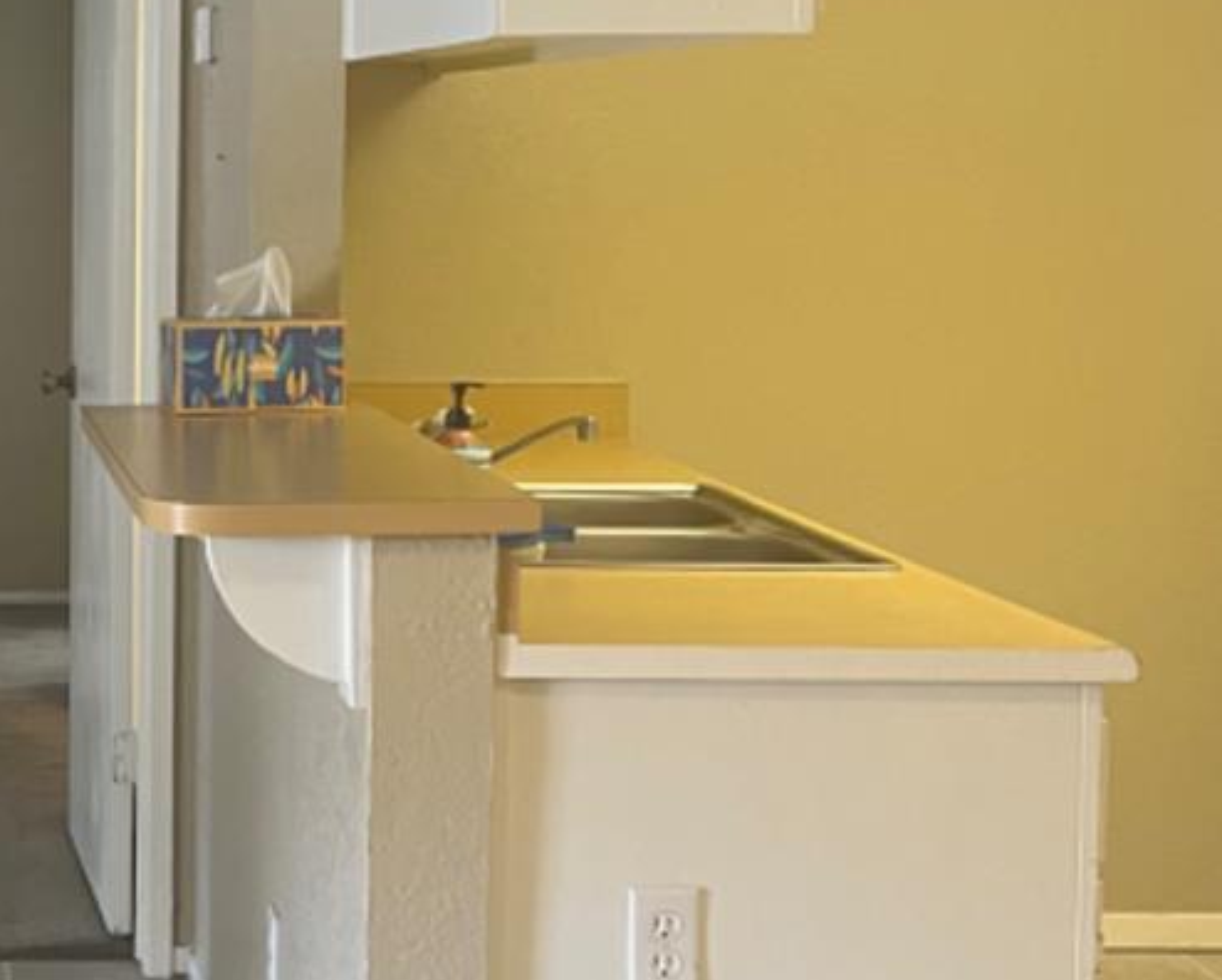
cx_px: -19
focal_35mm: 77
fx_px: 2787
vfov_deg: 19.9
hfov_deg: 23.6
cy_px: 361
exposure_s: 1/60
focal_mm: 5.7
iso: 160
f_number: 1.5
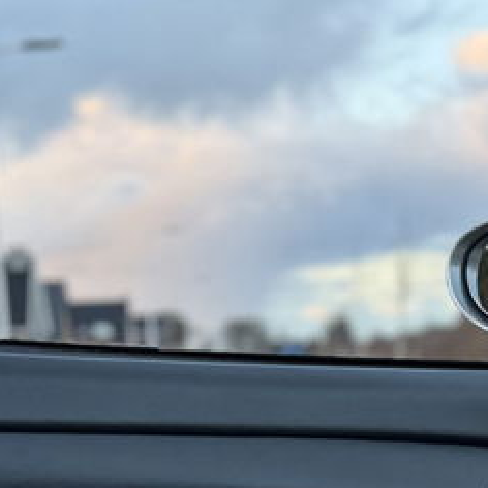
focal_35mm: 92
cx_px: 294
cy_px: 693
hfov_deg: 18.9
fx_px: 1467
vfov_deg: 17.3
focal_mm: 6.76
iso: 200
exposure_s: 1/220
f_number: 1.78
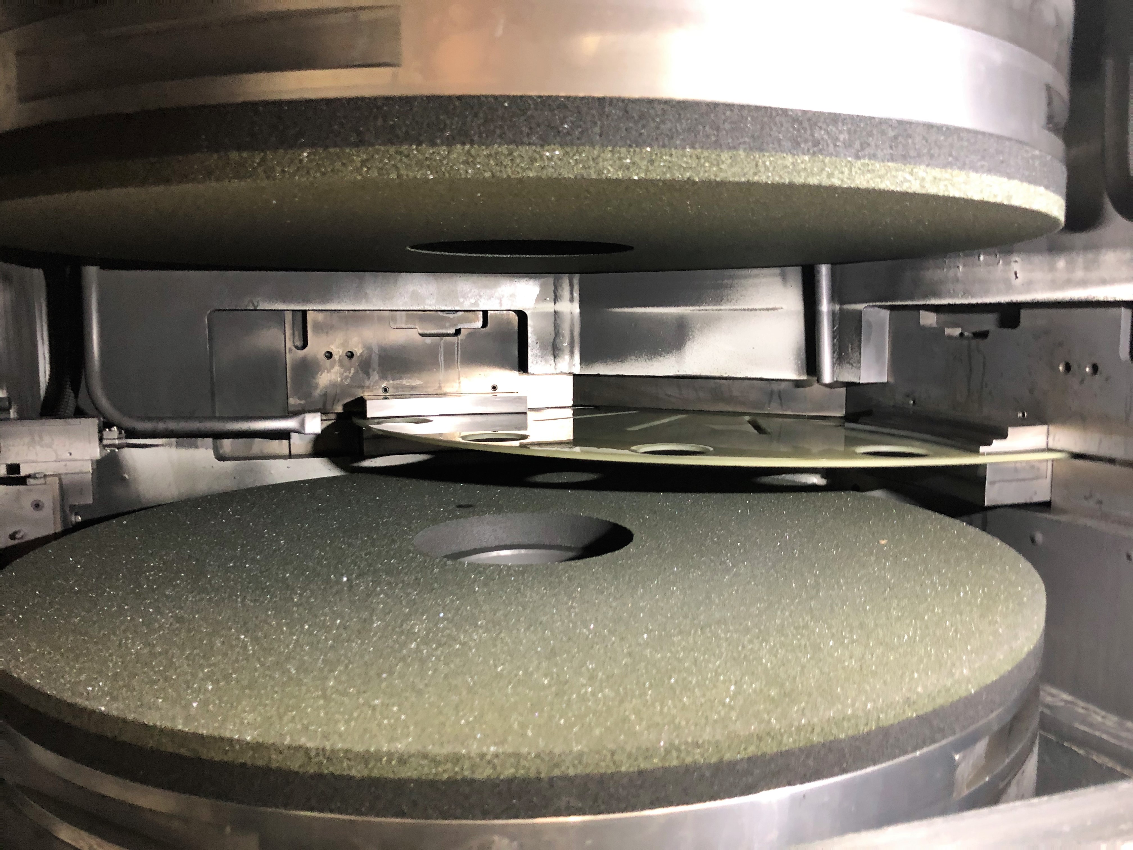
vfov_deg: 49.7
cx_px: 566
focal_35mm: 28
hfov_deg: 63.4
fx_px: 916
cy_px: 425
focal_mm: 3.99
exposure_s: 1/15
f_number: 1.8
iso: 80
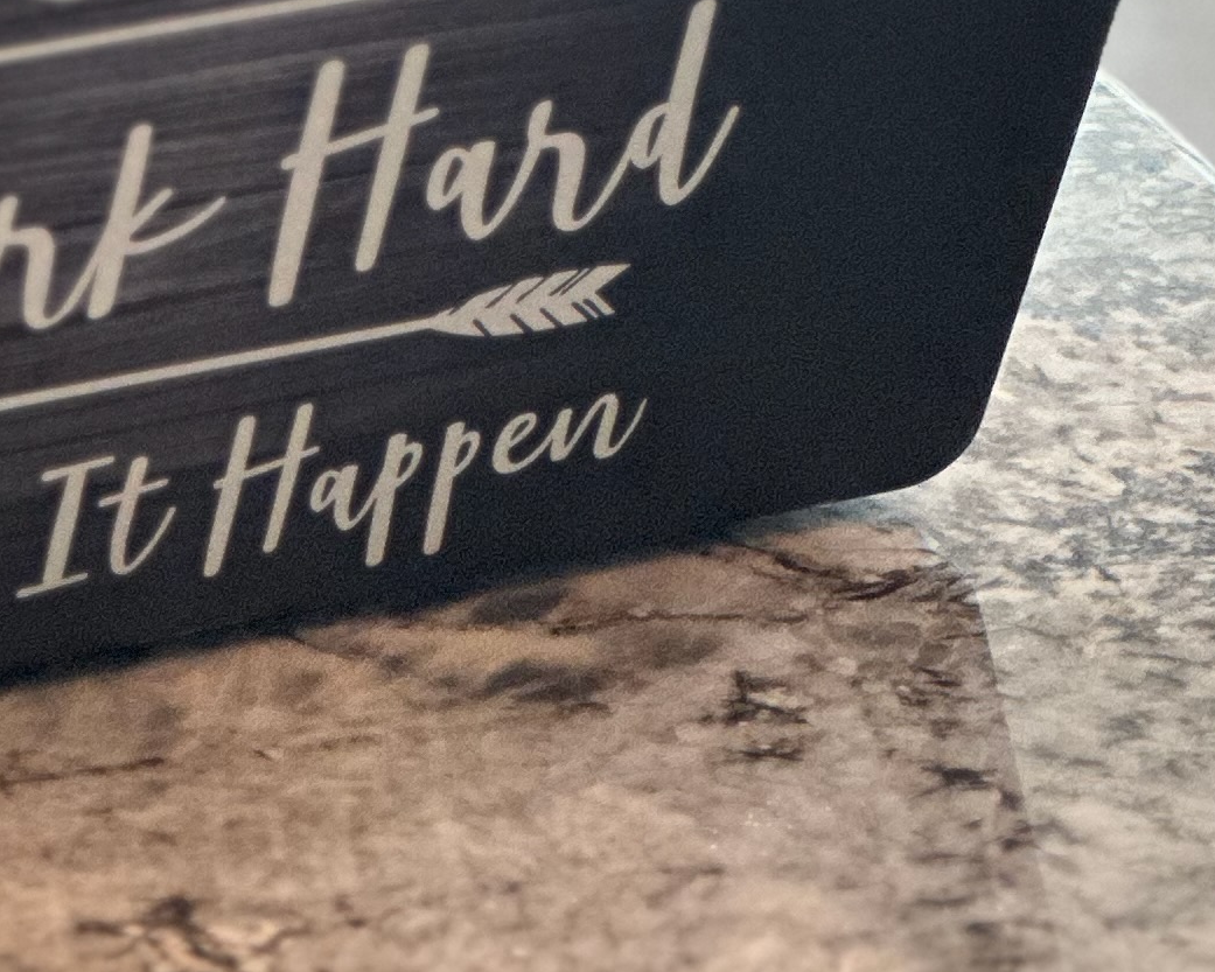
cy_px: -1340
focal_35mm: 291
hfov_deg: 6.6
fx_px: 10465
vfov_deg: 5.2
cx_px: 718
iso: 200
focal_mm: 9
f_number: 2.8
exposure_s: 1/120
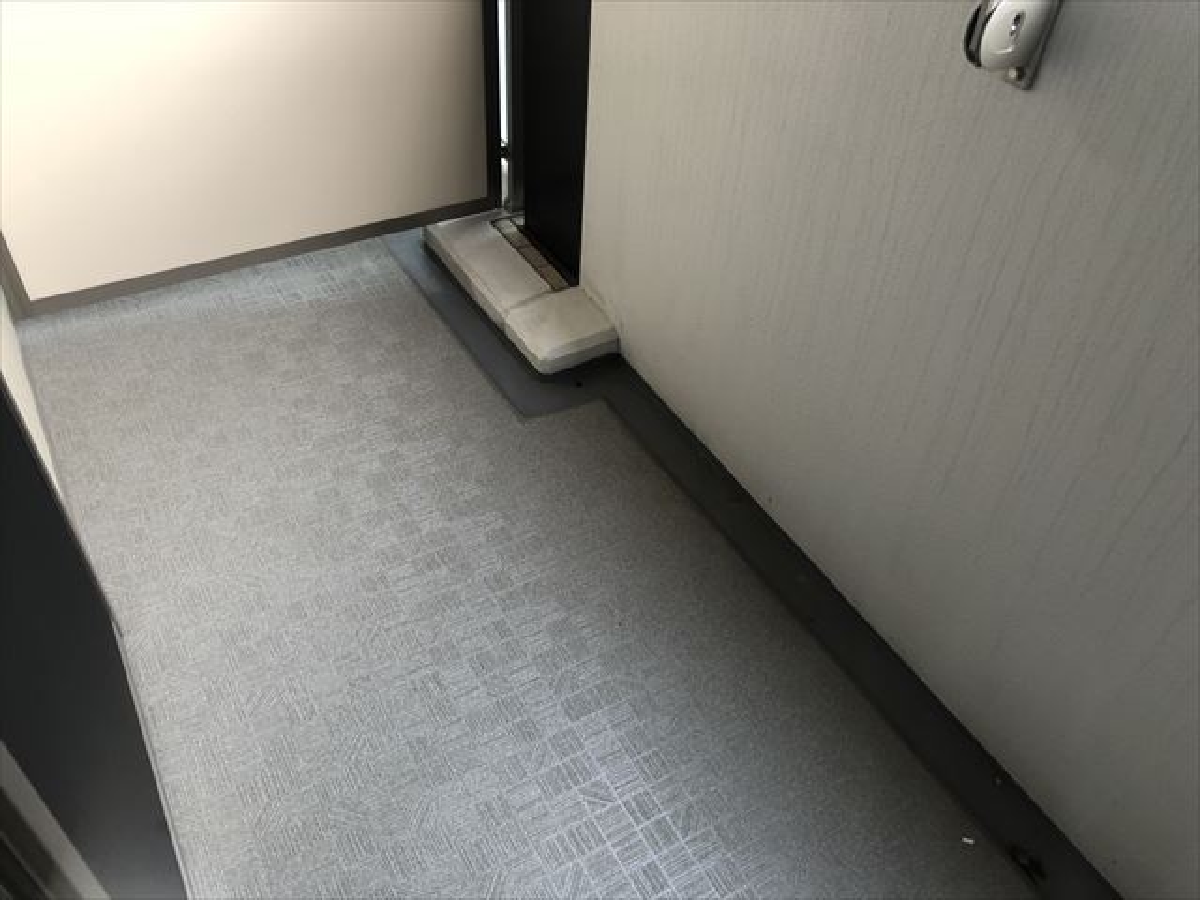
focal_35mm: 28
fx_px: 971
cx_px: 600
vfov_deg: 49.7
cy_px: 450
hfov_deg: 63.4
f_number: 1.8
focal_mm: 3.99
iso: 50
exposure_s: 1/15
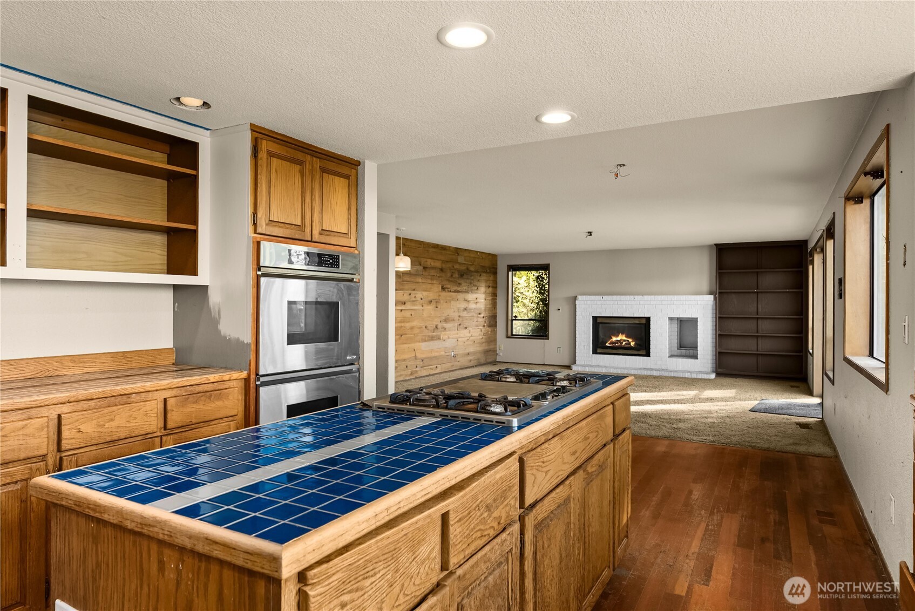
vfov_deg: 59.6
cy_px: 306
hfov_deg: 81.2
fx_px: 534
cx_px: 458
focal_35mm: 21
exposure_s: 1/10
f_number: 7.1
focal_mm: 21
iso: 1000
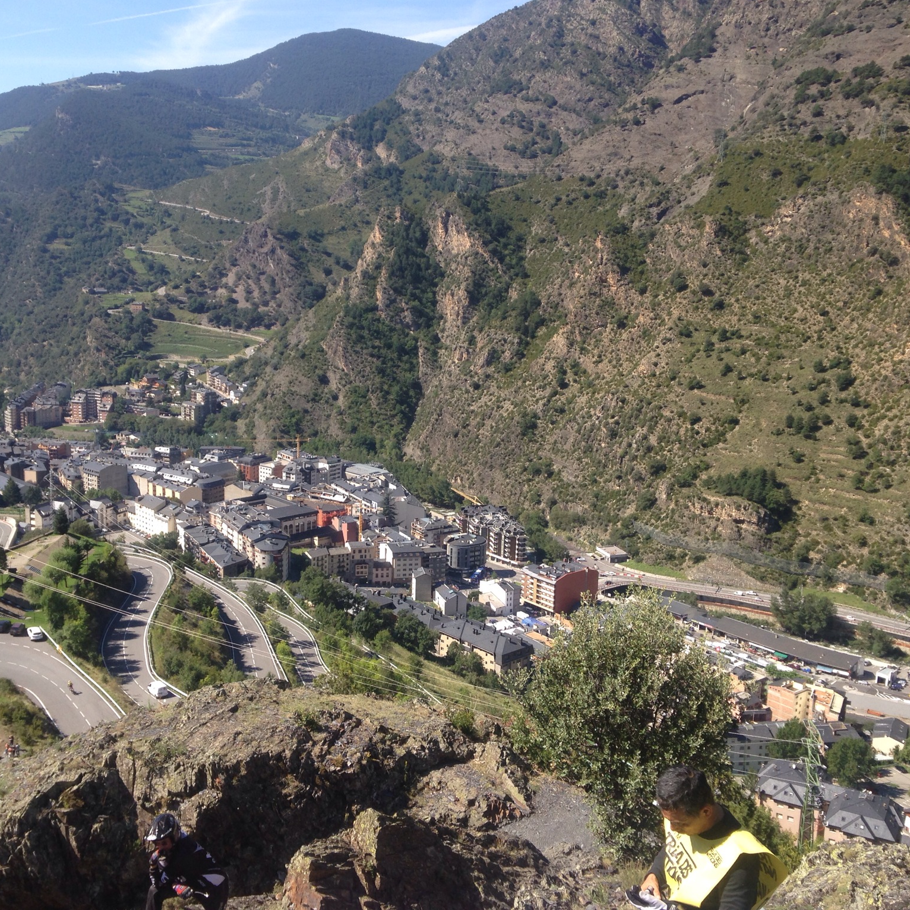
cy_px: 454
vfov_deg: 42.8
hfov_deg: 42.7
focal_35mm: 39
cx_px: 393
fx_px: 1160
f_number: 2.4
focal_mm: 4.12
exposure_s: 1/847
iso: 50
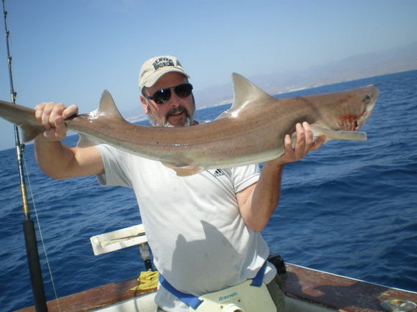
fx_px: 434
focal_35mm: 36
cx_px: 208
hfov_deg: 51.4
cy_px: 156
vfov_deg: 39.6
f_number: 4.6
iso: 50
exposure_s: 1/400
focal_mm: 6.3
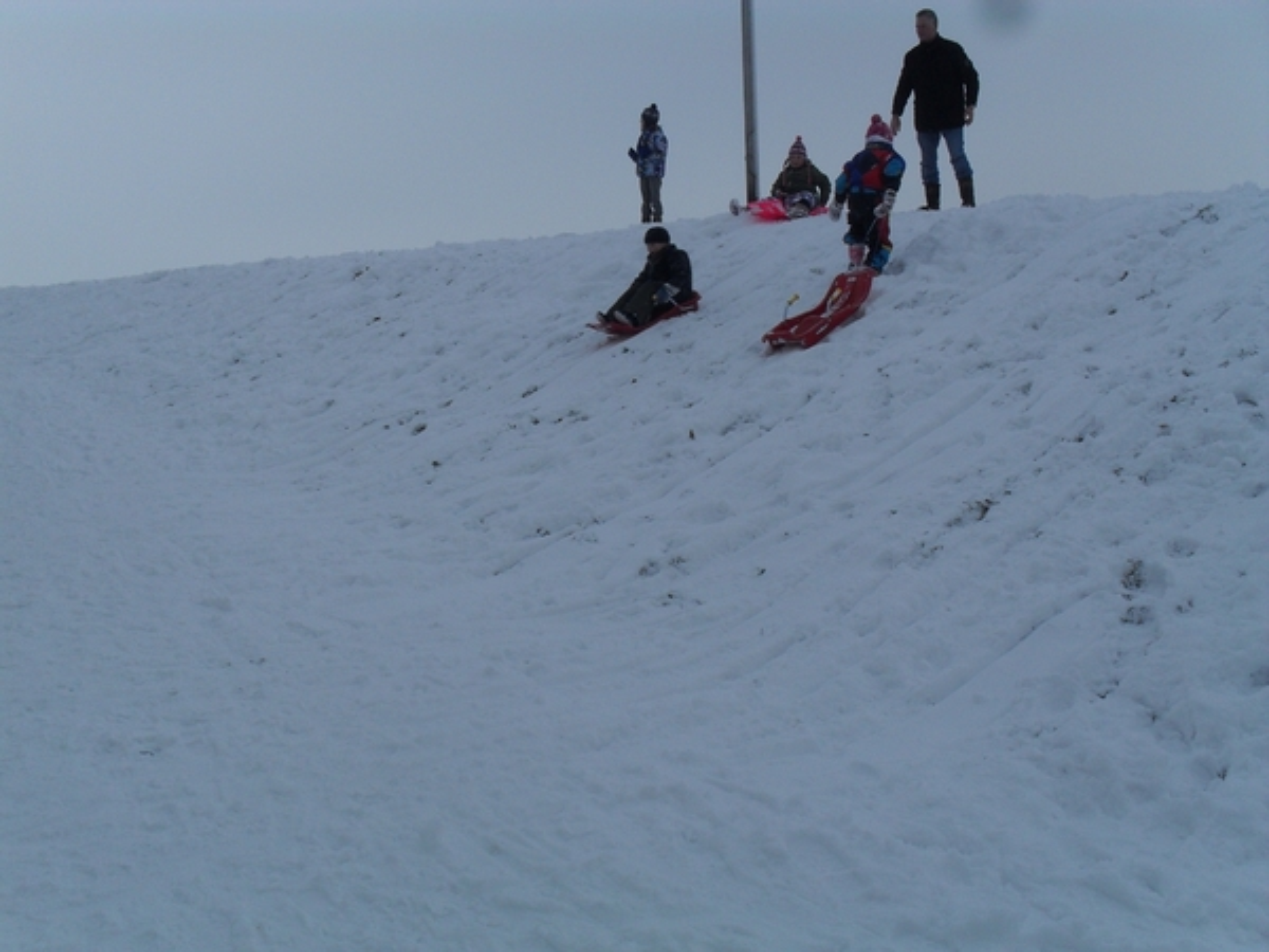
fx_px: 1283
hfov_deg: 52.6
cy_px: 476
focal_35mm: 35
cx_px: 634
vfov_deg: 40.7
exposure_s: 1/180
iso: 100
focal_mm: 6.3
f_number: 8.4
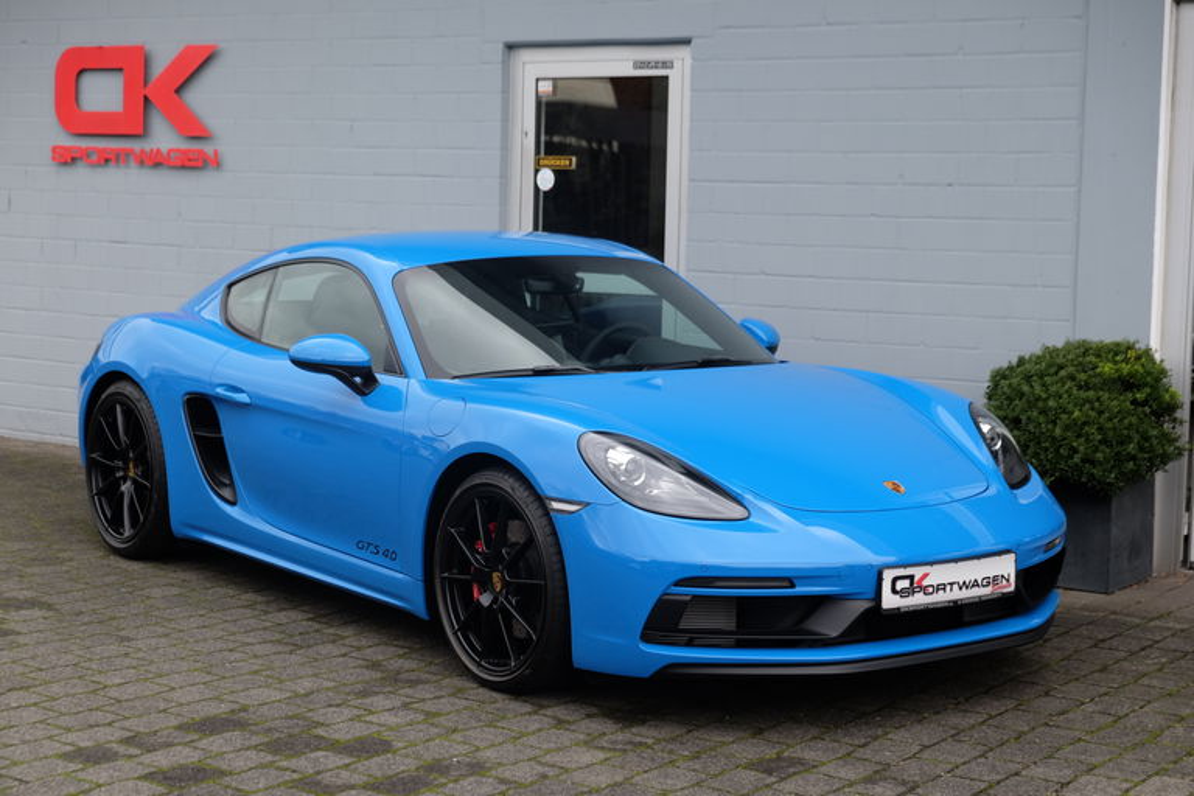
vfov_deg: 20.3
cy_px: 398
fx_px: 2222
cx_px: 597
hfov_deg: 30.1
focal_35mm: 67
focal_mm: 44.4
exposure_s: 1/60
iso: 200
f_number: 4
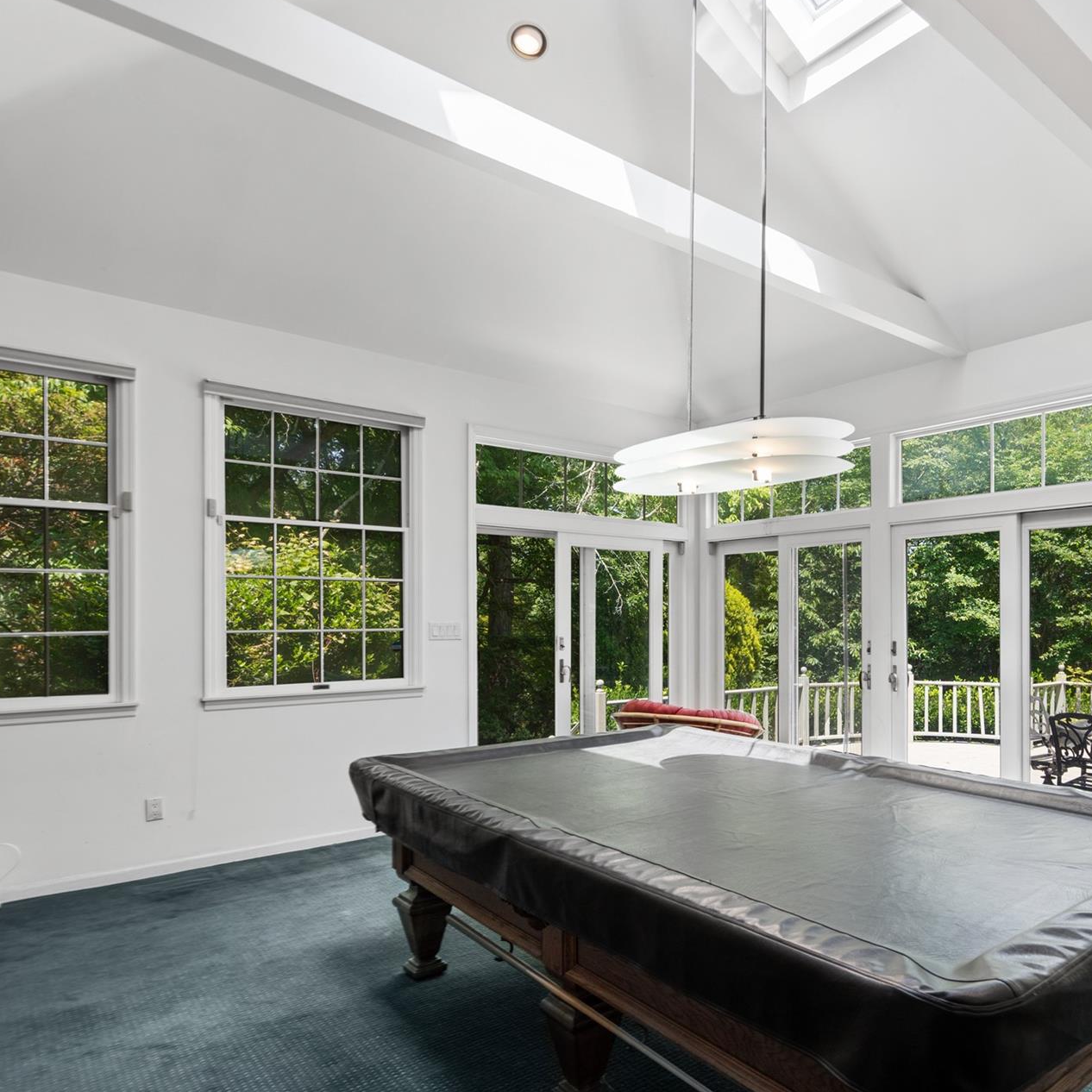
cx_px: 800
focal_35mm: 22
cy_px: 577
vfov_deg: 69.6
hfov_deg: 65.9
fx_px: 785
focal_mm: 16
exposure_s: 1/10
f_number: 5
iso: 100
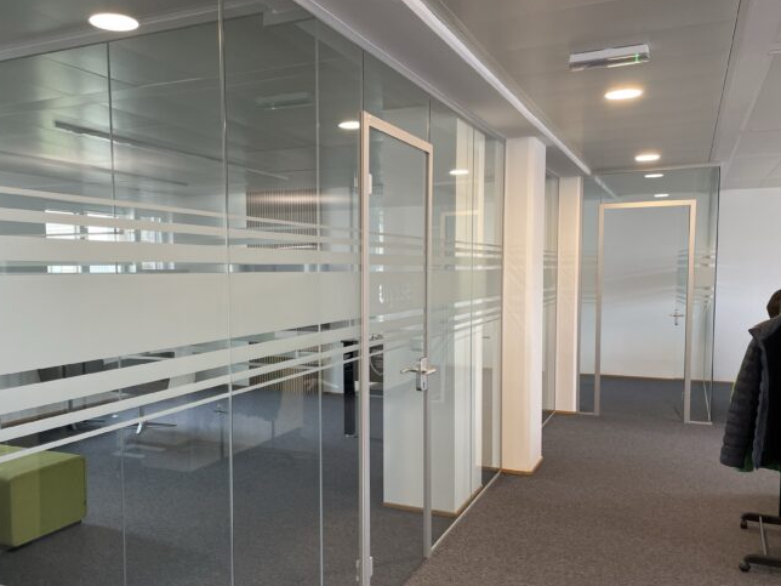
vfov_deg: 45.3
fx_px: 699
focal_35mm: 31
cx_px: 352
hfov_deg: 58.2
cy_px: 332
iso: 100
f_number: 1.6
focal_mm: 4.2
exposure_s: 1/100
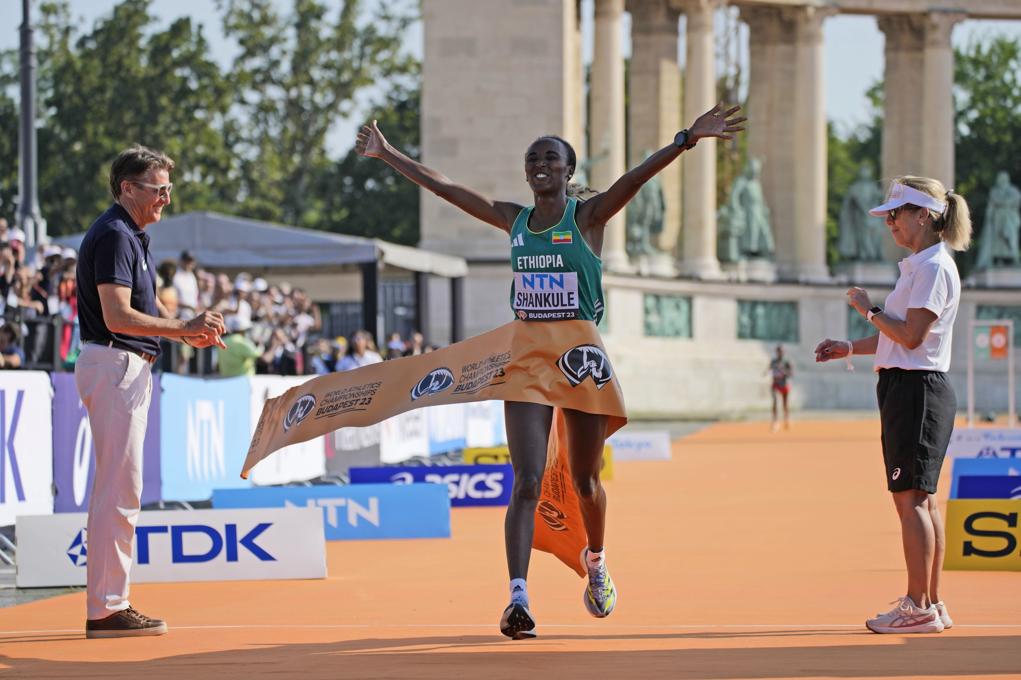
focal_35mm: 160
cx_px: 510
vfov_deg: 8.6
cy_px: 340
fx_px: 4537
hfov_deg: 12.8
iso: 400
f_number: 5.6
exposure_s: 1/2500
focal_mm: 160
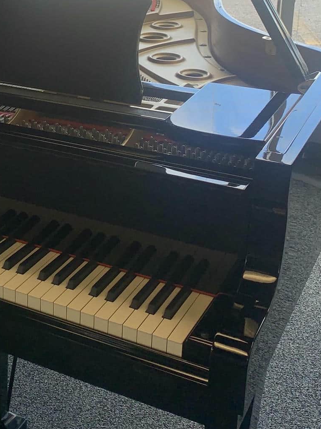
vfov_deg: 29.7
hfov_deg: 21.9
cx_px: -21
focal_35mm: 64
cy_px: 100
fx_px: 791
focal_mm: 4.25
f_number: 1.8
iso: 25
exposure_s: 1/185
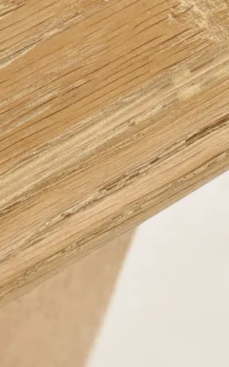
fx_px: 2399
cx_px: 124
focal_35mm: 240
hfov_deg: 5.5
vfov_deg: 8.7
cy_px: 60
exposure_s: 1/90
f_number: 9.5
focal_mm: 48
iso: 160
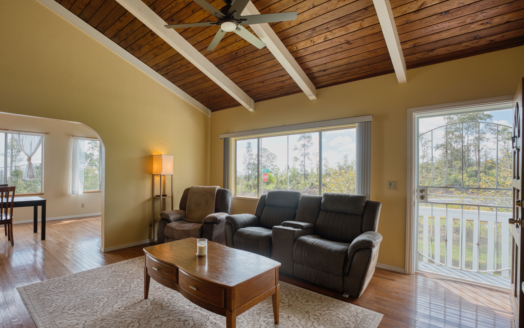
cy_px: 170
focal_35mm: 18
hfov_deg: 91.5
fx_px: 253
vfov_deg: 65.8
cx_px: 230
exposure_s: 1/100
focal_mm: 14.6
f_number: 4
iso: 50
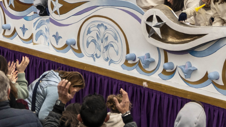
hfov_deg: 20.5
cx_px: 163
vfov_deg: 11.3
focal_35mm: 104
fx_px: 621
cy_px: -52
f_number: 5
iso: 200
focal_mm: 21
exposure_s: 1/250
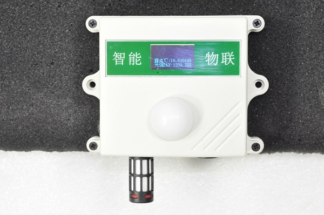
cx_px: 162
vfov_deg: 18.1
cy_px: 108
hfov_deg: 27.0
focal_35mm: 75
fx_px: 674
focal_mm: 50
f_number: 5
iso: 3200
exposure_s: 1/200
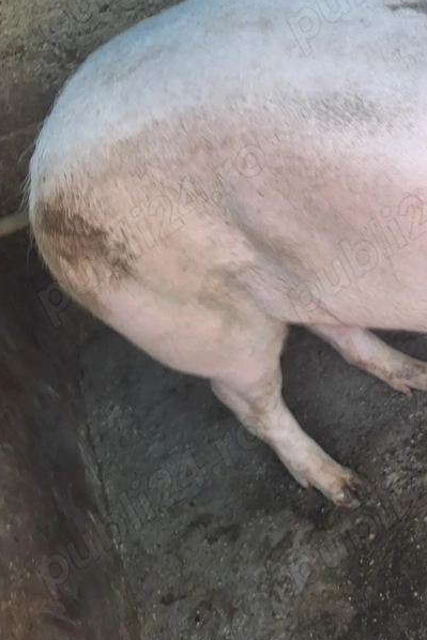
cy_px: 248
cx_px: 525
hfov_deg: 28.6
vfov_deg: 48.1
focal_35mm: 40
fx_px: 711
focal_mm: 5.54
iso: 50
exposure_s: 1/50
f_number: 1.8
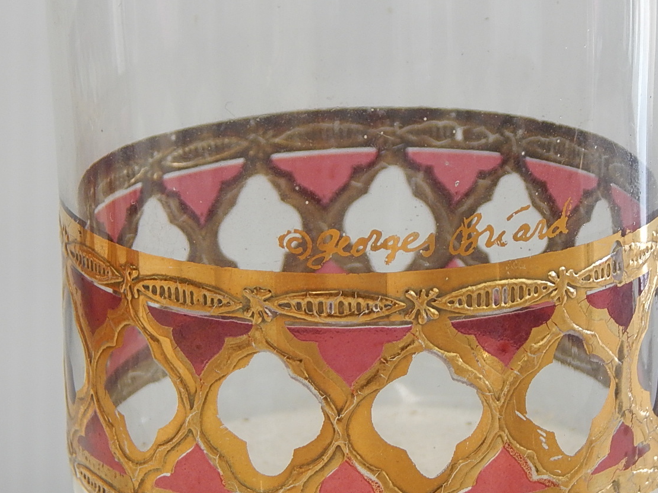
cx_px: 383
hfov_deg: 13.2
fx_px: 2852
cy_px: 269
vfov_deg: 9.9
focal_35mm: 150
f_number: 4.5
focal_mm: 18.7
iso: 200
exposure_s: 1/30
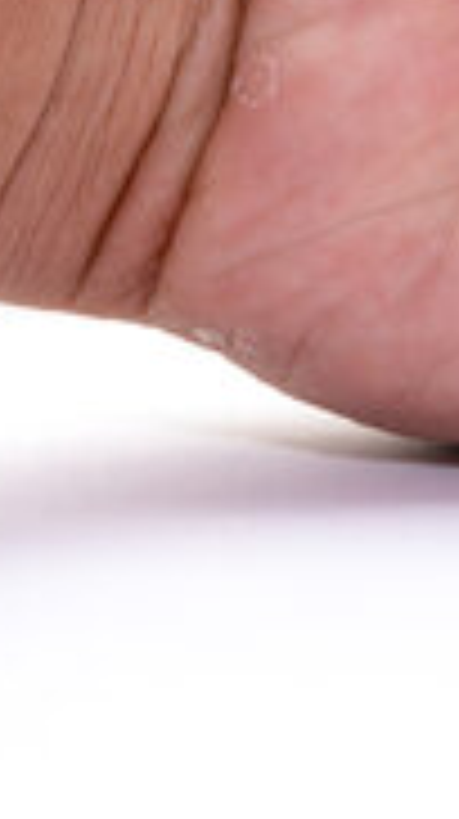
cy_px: -112
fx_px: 4752
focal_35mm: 219
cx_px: 1125
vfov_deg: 9.7
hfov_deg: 5.3
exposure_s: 1/5
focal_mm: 55
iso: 100
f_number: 13
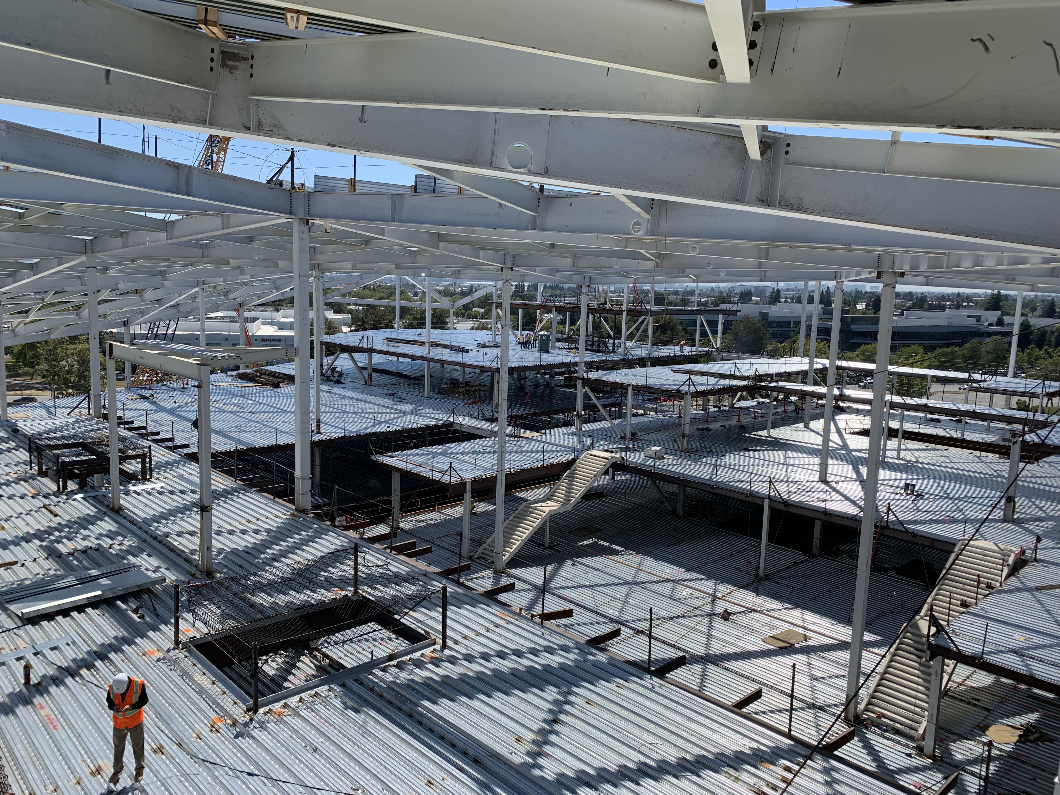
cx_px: 530
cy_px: 398
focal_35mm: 26
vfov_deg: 53.1
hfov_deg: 67.3
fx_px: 796
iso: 25
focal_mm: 4.25
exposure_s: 1/2994
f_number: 1.8
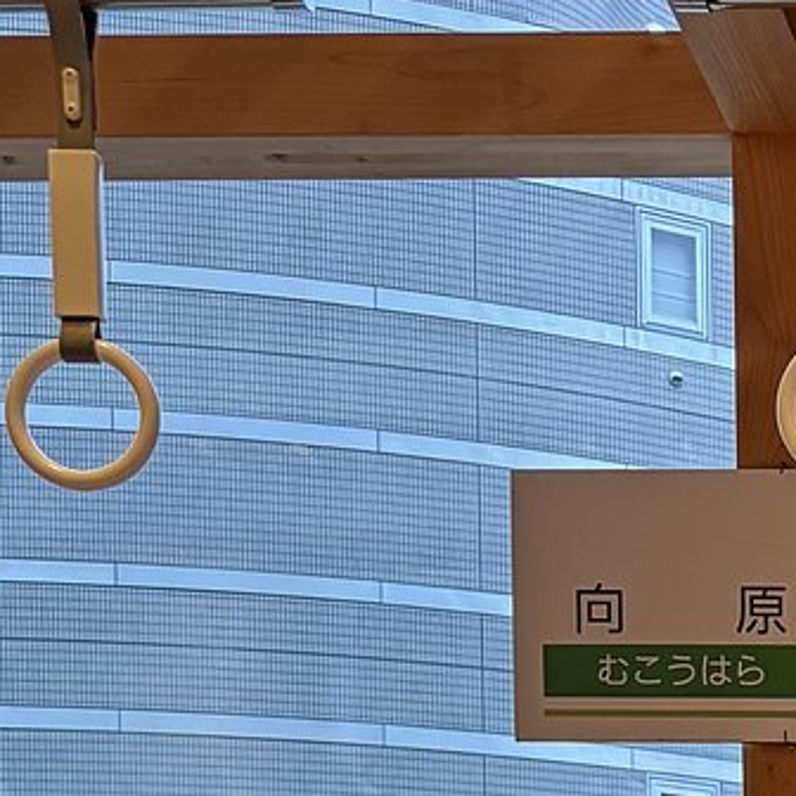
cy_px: 1445
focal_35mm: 97
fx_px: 2524
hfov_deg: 15.8
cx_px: 1334
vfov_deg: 15.4
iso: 400
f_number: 1.78
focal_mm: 6.76
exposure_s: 1/50
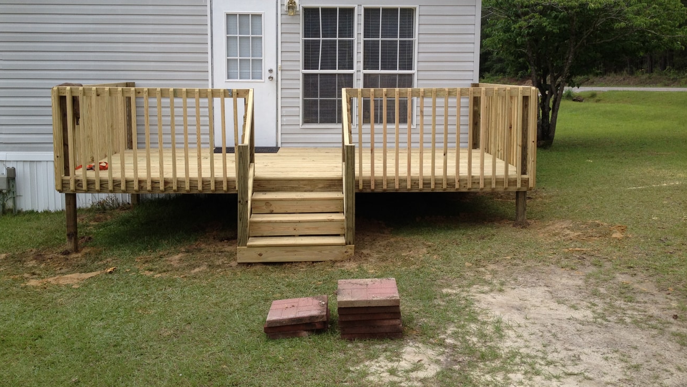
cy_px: 137
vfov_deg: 30.3
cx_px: 341
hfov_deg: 51.6
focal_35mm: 39
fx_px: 710
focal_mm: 4.28
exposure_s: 1/308
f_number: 2.4
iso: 64
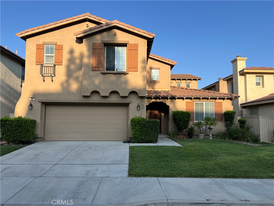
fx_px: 206
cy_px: 103
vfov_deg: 53.1
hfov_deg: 67.3
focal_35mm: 26
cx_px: 137
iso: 50
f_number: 1.5
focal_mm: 5.7
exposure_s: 1/2208
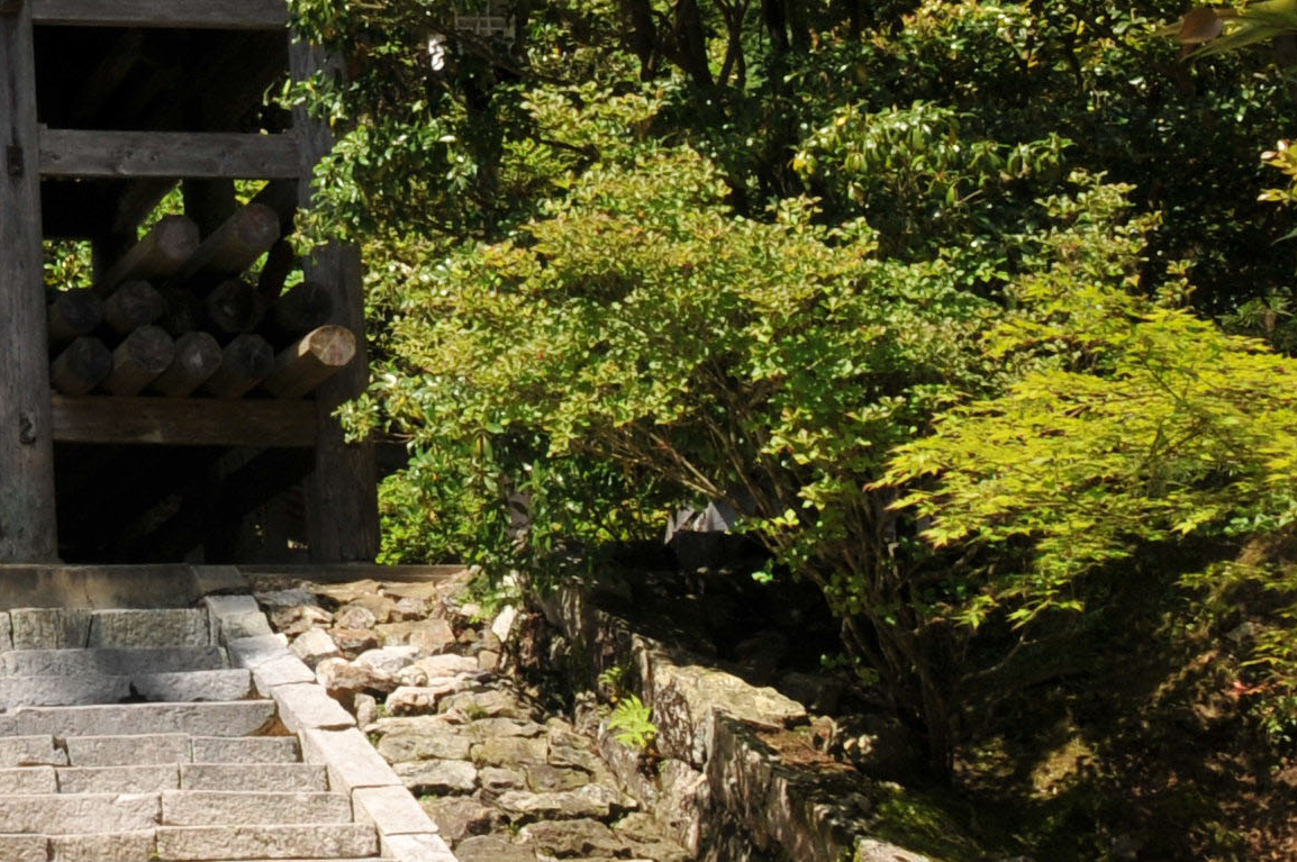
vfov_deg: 12.5
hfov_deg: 17.1
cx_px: -758
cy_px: -306
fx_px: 3810
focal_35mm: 106
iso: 200
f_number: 8
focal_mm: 19
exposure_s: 1/250
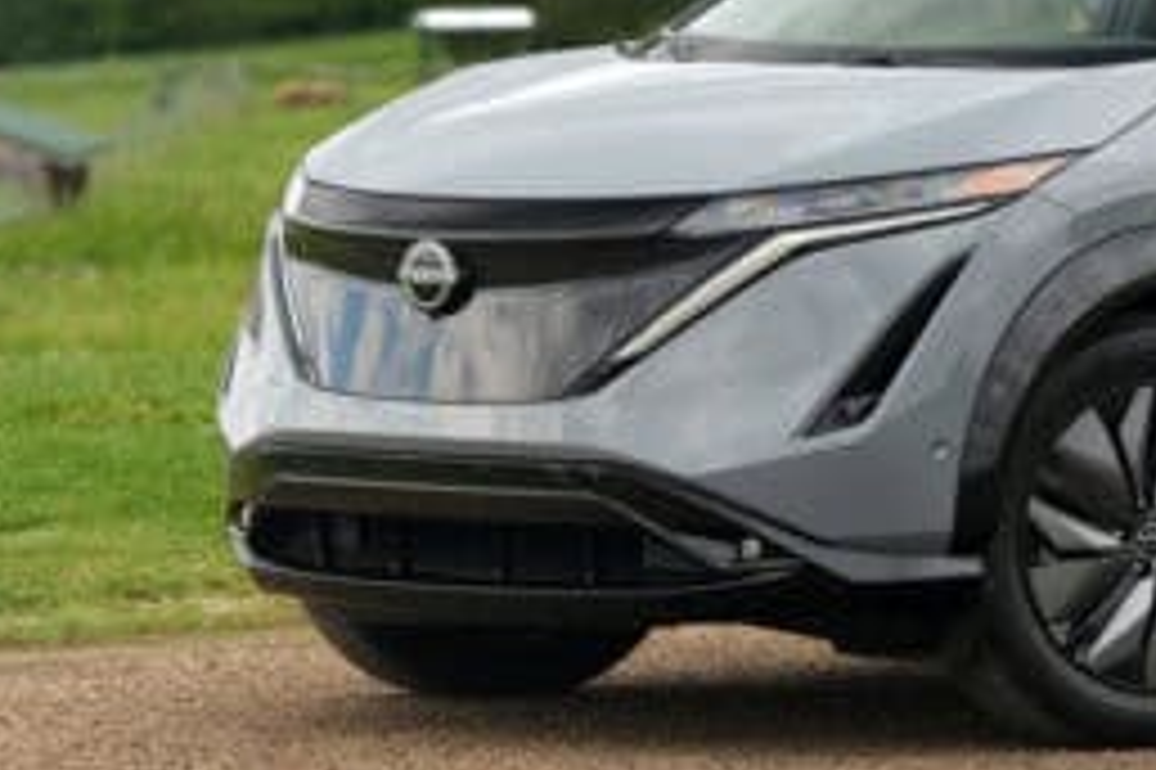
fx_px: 10397
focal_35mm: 324
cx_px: 1345
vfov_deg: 4.2
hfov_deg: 6.3
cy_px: 106
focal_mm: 119
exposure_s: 1/200
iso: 100
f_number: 4.5
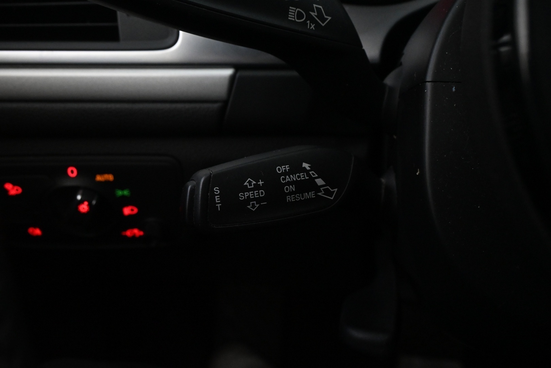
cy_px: 184
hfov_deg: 60.7
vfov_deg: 42.6
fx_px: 471
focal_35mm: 31
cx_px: 276
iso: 5000
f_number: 5.6
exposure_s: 1/30
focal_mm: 20.5
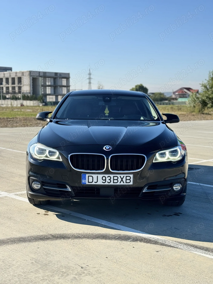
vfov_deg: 39.7
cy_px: 142
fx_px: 394
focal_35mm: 48
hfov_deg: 30.3
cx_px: 106
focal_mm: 6.76
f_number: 1.78
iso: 64
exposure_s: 1/4975
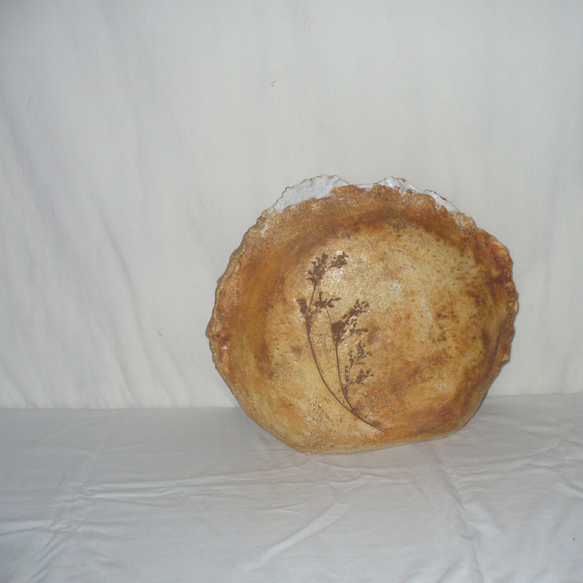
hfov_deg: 38.0
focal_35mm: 44
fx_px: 838
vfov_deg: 38.3
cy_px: 290
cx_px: 380
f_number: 2.8
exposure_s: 1/50
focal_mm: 6.1
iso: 100
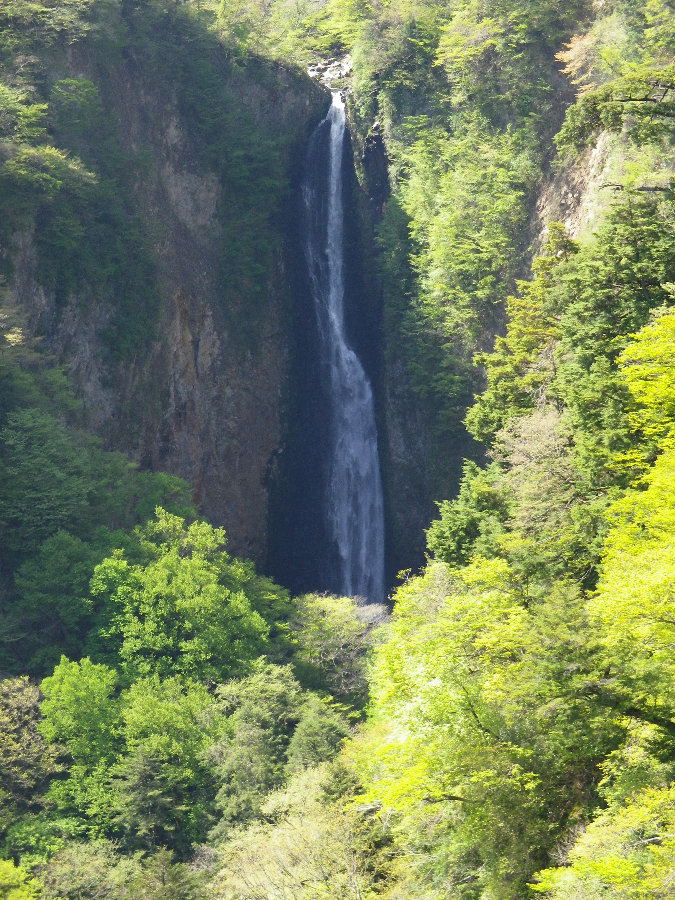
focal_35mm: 107
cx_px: 338
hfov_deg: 13.8
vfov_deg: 18.4
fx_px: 2782
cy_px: 450
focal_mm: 19.1
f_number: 5.1
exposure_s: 1/80
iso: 80
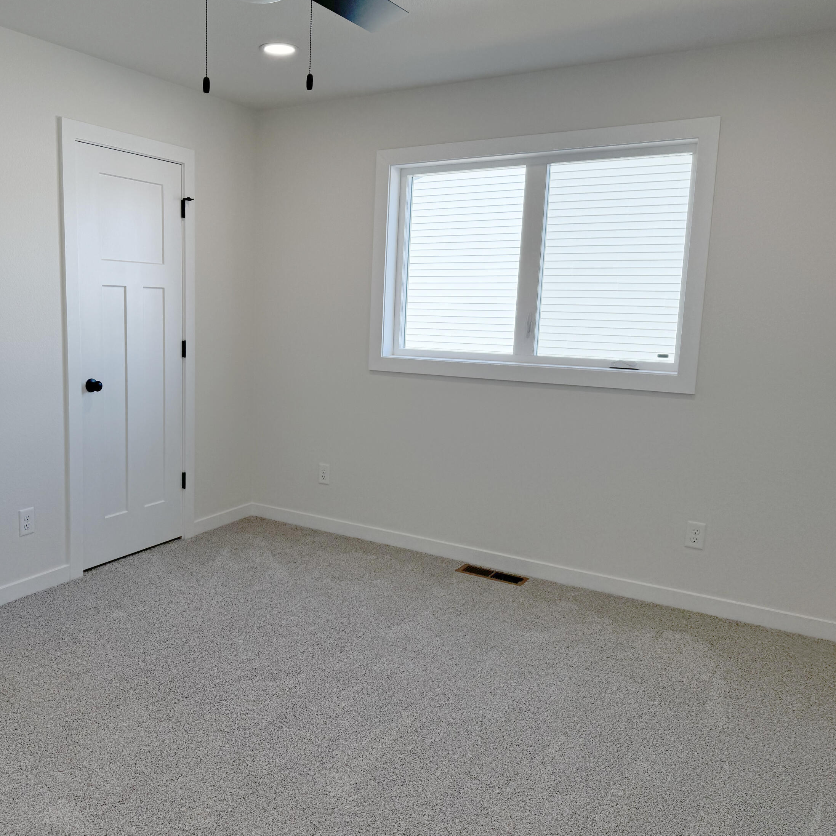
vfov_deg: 55.6
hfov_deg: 54.7
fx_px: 792
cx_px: 291
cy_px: 411
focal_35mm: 29
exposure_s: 1/1524
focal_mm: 6.76
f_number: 1.78
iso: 80
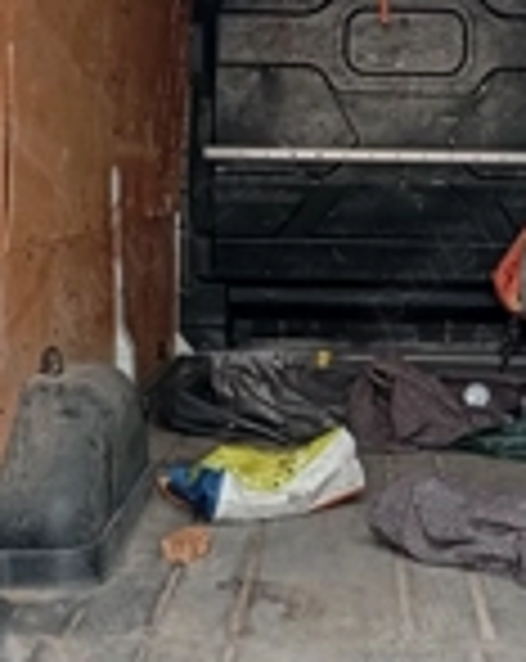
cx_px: 351
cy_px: 288
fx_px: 1503
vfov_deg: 24.8
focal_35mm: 77
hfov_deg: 19.8
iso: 138
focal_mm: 3.98
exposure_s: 1/50
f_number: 1.8
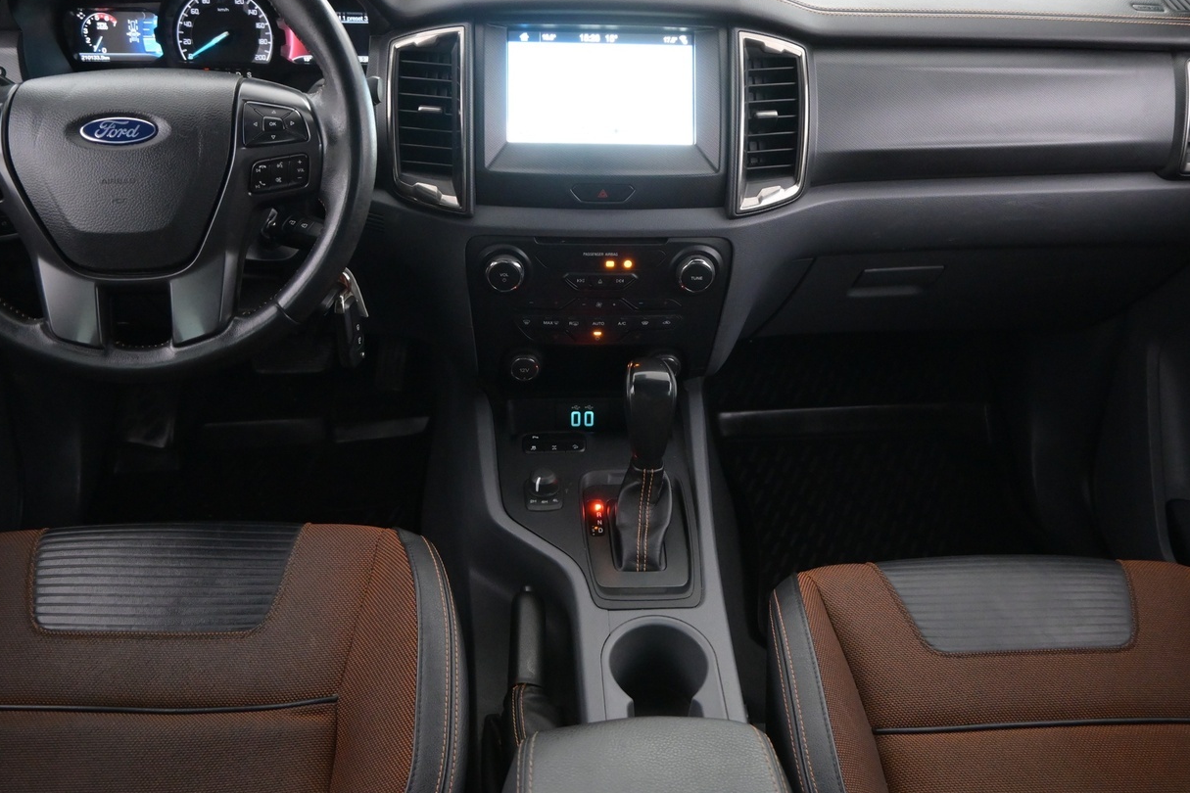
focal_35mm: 32
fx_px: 1058
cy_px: 357
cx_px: 598
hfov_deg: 58.7
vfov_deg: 41.1
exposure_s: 1/30
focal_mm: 16
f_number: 3.5
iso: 2500
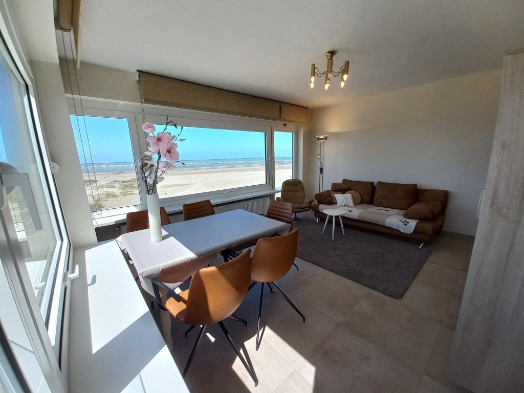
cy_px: 196
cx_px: 262
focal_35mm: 13
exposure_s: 1/449
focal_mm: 1.42
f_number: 2.2
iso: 40
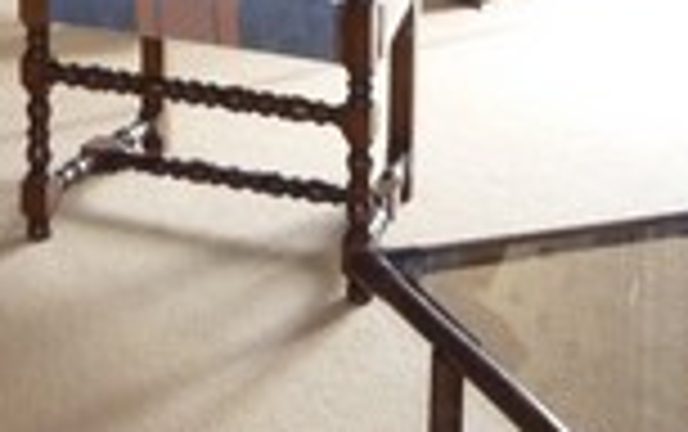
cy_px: -482
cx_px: 18
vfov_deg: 11.2
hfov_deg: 19.5
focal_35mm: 104
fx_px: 1952
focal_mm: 4.5
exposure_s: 1/30
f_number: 2.8
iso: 200
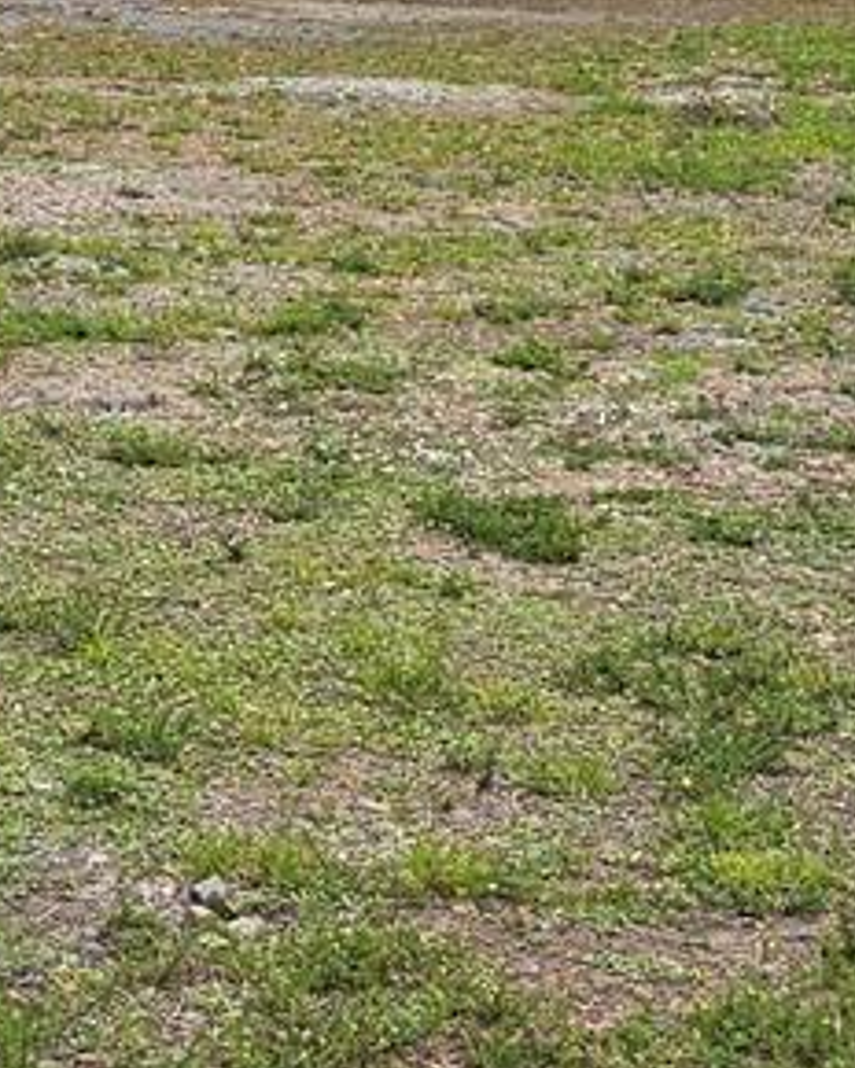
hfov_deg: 12.4
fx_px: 3922
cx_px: 299
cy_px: 232
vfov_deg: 15.4
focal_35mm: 124
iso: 12
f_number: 1.7
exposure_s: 1/717
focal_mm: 6.3
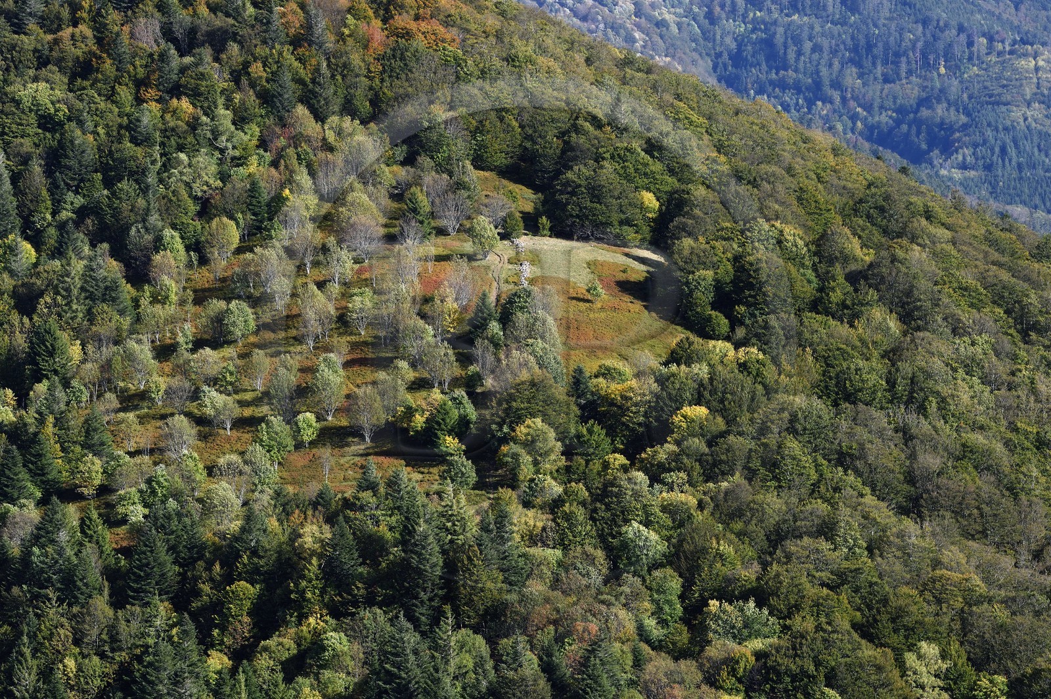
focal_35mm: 165
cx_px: 526
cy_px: 350
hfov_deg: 12.5
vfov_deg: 8.3
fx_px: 4813
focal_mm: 165
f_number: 8
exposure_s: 1/250
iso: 200
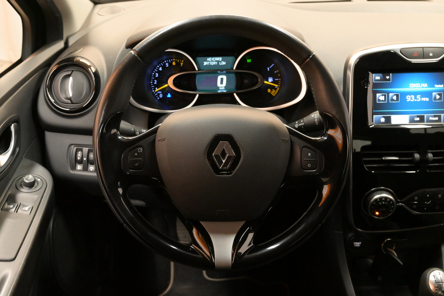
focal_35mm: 40
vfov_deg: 33.0
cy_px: 148
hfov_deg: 47.9
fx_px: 499
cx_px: 222
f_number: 5
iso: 6400
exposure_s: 1/100
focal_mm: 27
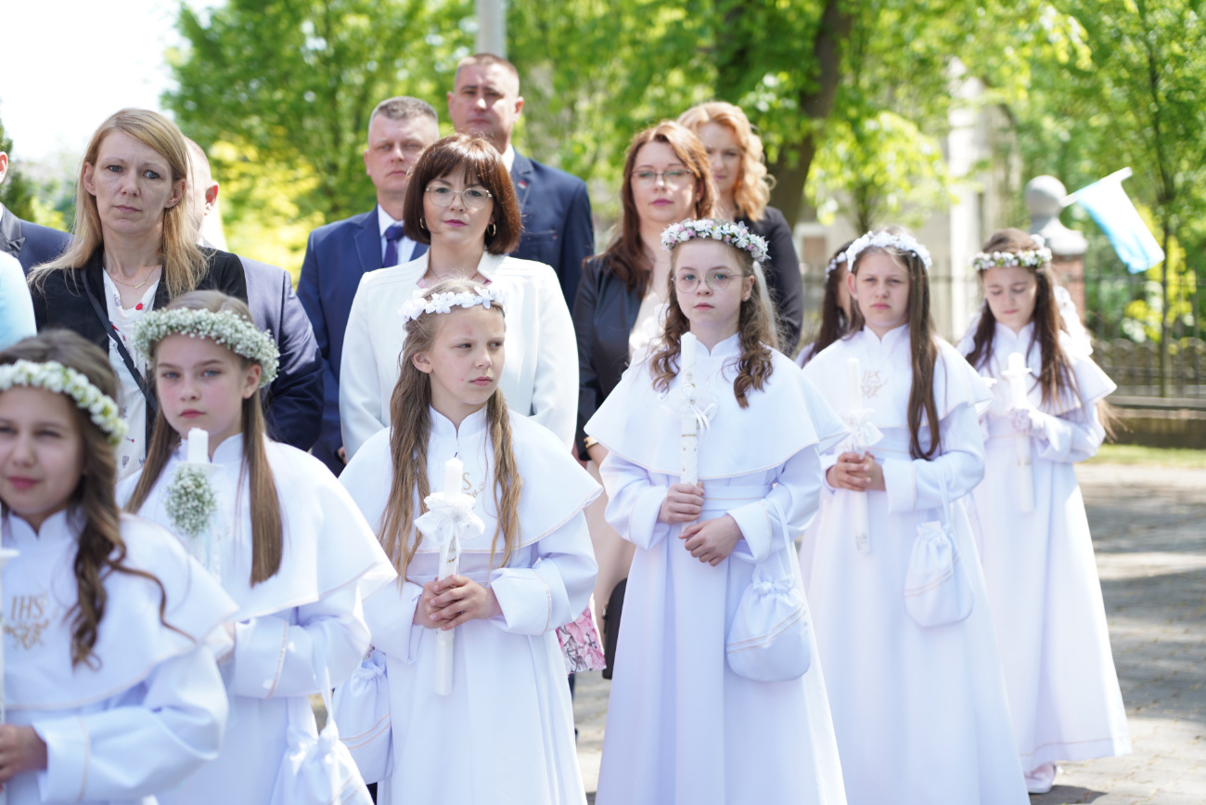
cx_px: 603
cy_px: 402
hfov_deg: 20.6
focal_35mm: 99
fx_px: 3317
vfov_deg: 13.8
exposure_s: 1/125
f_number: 4
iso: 100
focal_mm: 99
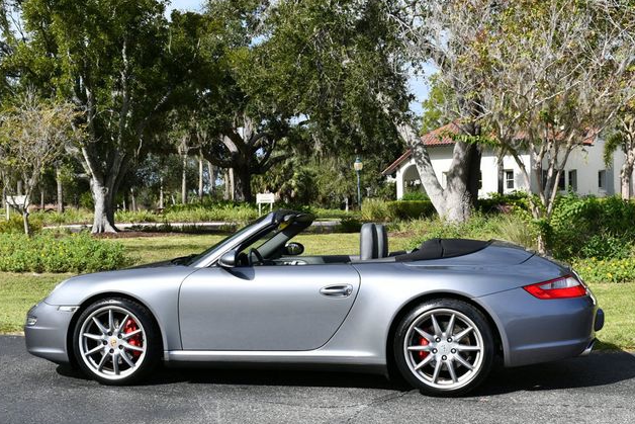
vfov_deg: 26.5
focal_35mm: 51
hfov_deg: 38.9
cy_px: 215
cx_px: 313
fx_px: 900
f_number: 8
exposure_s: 1/250
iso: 100
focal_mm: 25
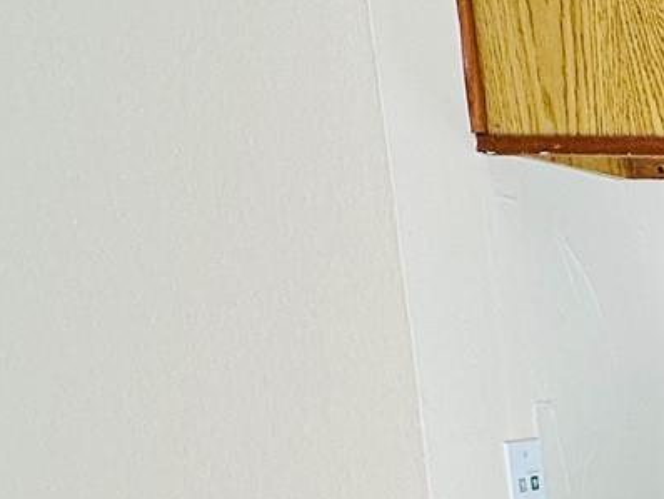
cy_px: 664
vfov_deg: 18.8
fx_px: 1382
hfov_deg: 18.8
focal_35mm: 72
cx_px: 1278
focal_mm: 2.22
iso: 50
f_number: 2.2
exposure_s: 1/120
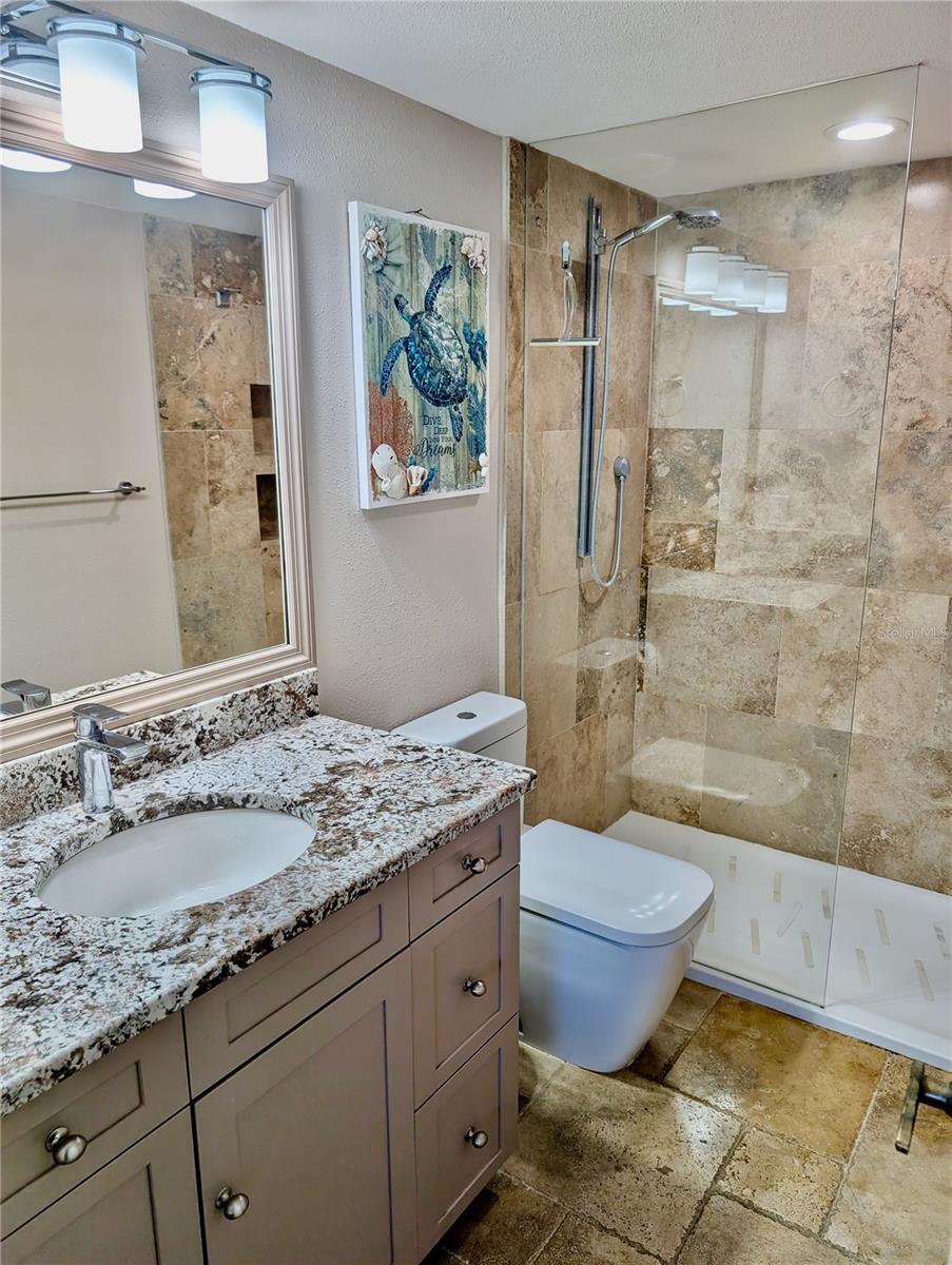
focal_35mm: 24
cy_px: 632
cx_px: 476
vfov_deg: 71.5
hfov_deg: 56.9
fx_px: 878
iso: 26
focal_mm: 6.9
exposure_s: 1/60
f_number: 1.68
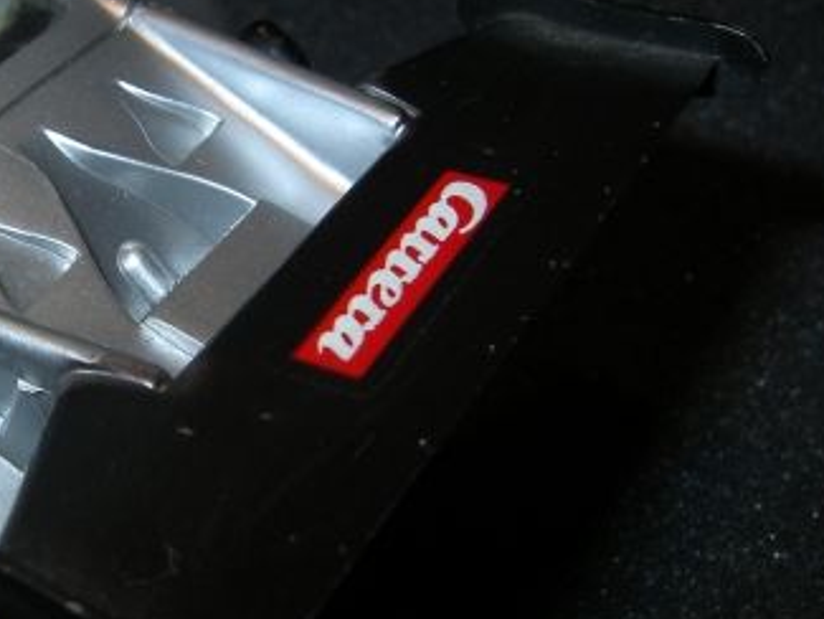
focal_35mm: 67
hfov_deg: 28.4
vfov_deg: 21.9
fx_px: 1595
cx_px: 172
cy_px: 325
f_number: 4.7
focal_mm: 5.6
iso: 50
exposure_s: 1/60
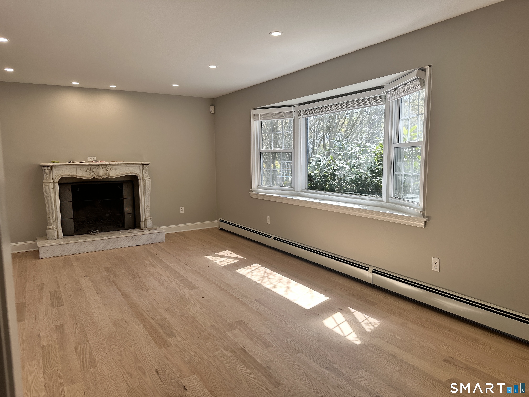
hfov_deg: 71.6
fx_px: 367
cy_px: 198
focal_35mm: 24
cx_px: 264
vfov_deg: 56.8
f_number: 1.78
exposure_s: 1/396
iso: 80
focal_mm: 6.86
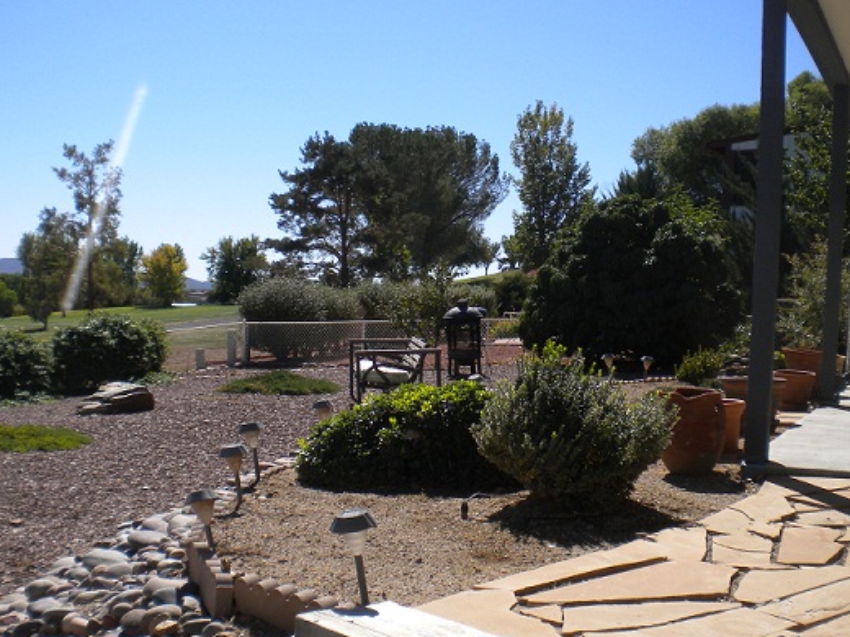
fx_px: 1130
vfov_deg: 31.5
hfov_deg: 41.2
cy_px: 329
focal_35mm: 46
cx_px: 432
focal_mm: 6.3
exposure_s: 1/896
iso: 80
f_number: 4.6
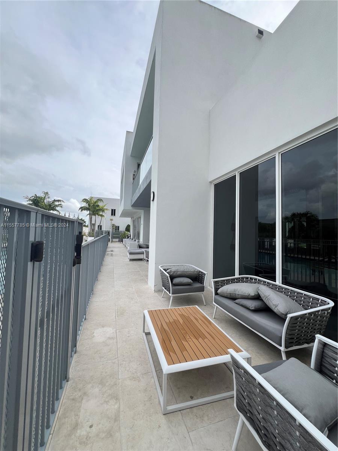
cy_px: 226
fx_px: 169
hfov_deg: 89.9
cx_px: 169
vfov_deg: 106.2
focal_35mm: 13
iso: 32
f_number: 1.8
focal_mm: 1.57
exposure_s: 1/1393
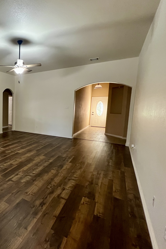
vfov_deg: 86.9
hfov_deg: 53.6
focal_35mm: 19
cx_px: 7
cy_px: 122
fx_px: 131
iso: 400
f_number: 1.8
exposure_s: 1/60
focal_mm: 1.57
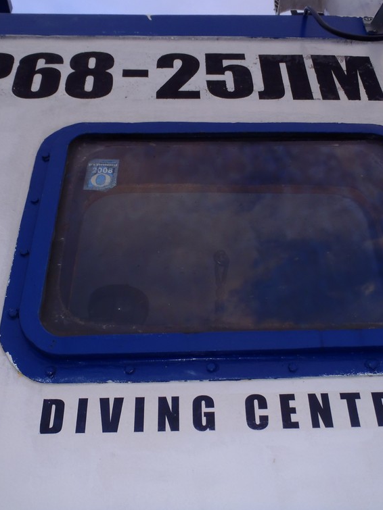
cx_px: 200
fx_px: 561
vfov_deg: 49.0
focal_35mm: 38
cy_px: 253
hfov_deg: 37.7
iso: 80
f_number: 3.9
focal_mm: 5
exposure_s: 1/100
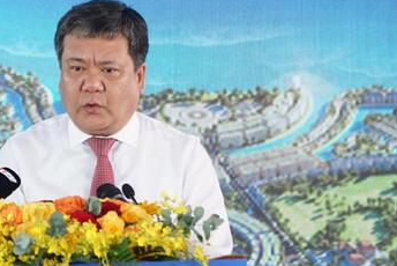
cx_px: 62
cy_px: 79
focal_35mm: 365
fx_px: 4028
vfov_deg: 3.8
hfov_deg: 5.6
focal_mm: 105
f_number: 4.5
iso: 320
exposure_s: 1/200
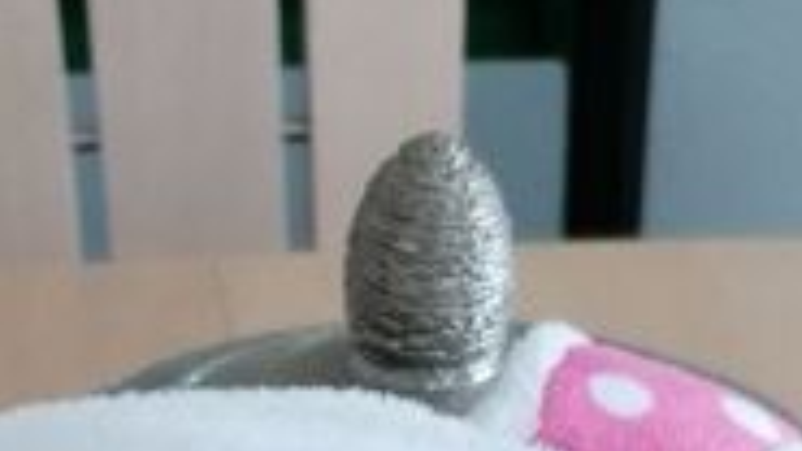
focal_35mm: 102
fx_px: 2169
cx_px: 399
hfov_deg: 21.0
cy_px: 1292
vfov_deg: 9.6
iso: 200
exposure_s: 1/40
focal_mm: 4.75
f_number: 1.8
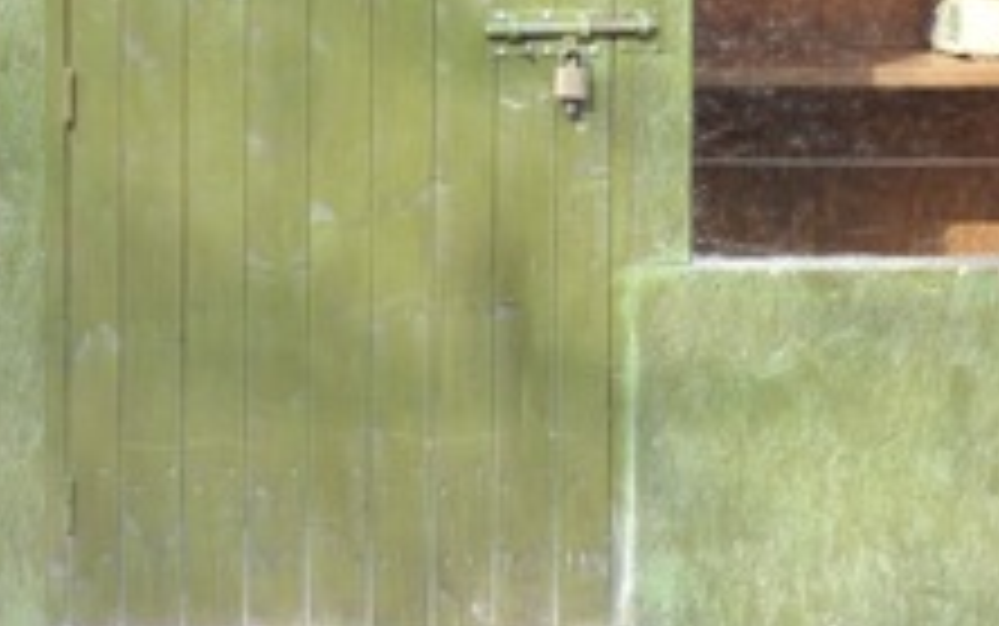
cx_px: -99
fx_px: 8581
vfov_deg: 4.2
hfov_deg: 6.6
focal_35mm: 315
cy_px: -140
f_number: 6.3
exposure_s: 1/500
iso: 640
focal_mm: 86
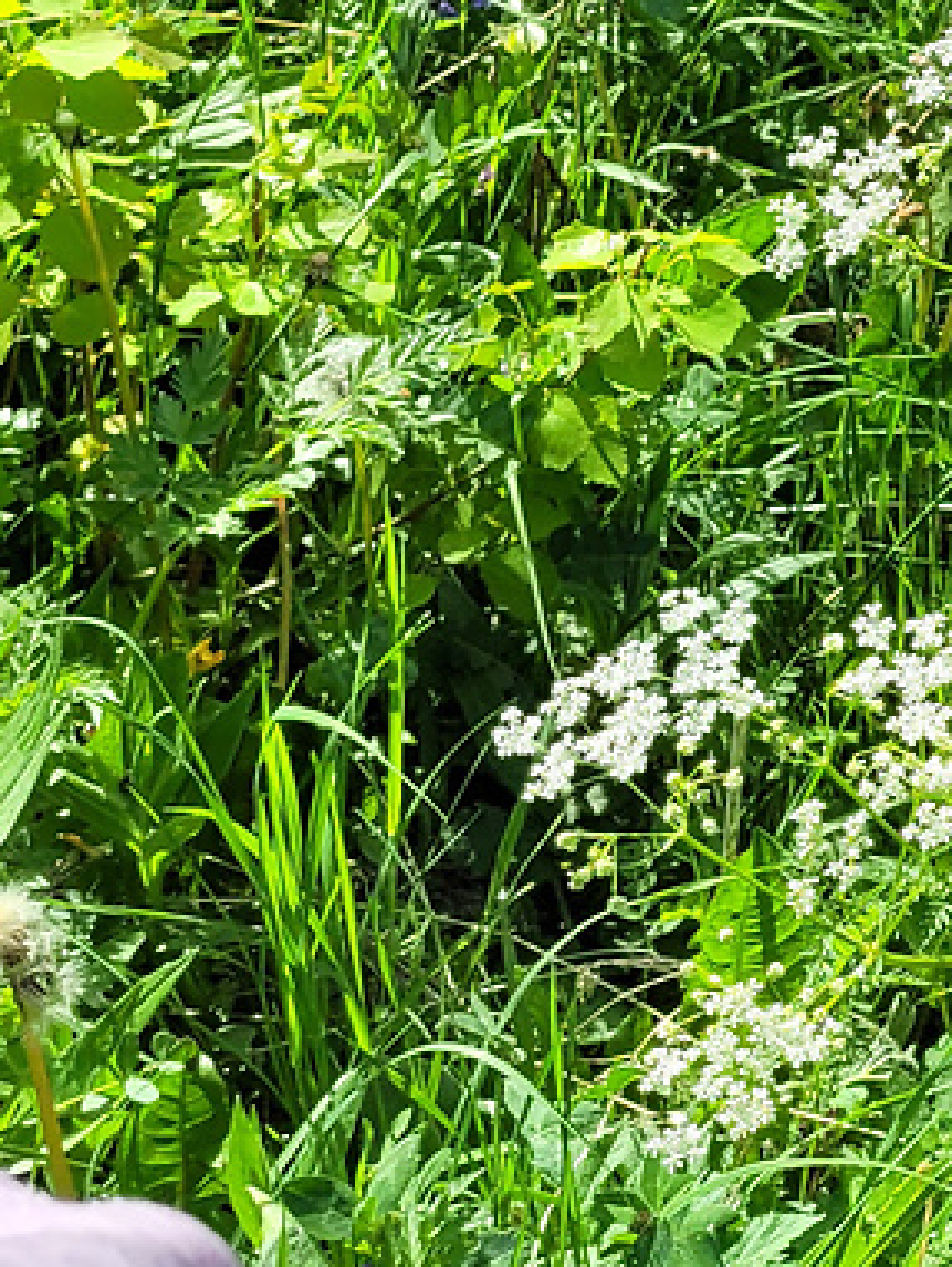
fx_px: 3590
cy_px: -365
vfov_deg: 18.6
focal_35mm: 98
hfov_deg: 13.6
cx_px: 1685
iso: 40
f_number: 1.8
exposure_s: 1/922
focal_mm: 5.4
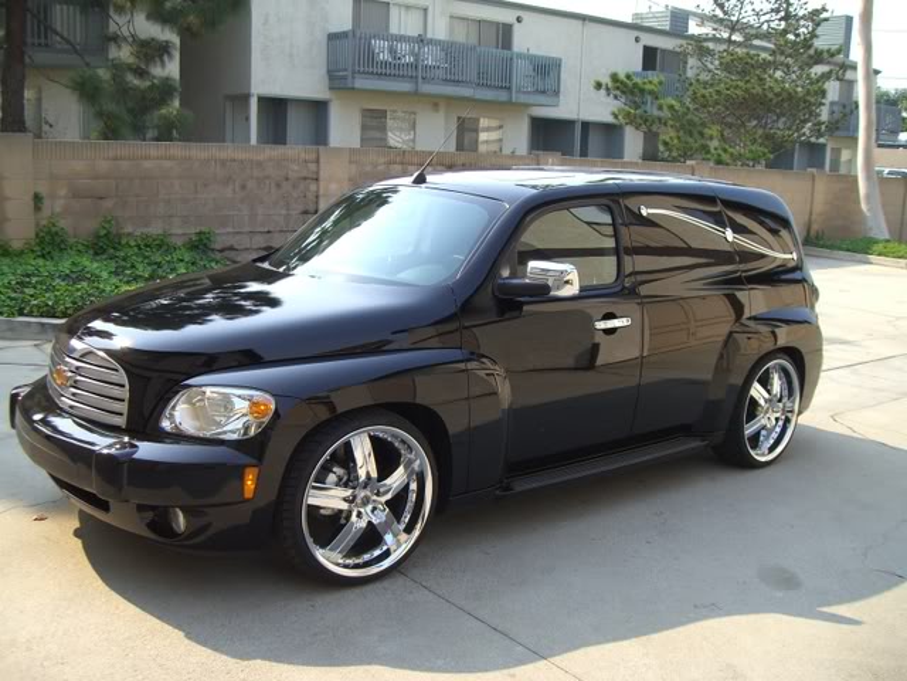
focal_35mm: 38
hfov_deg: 49.0
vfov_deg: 37.7
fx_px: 996
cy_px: 340
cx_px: 454
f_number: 2.7
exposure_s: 1/400
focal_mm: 6.2
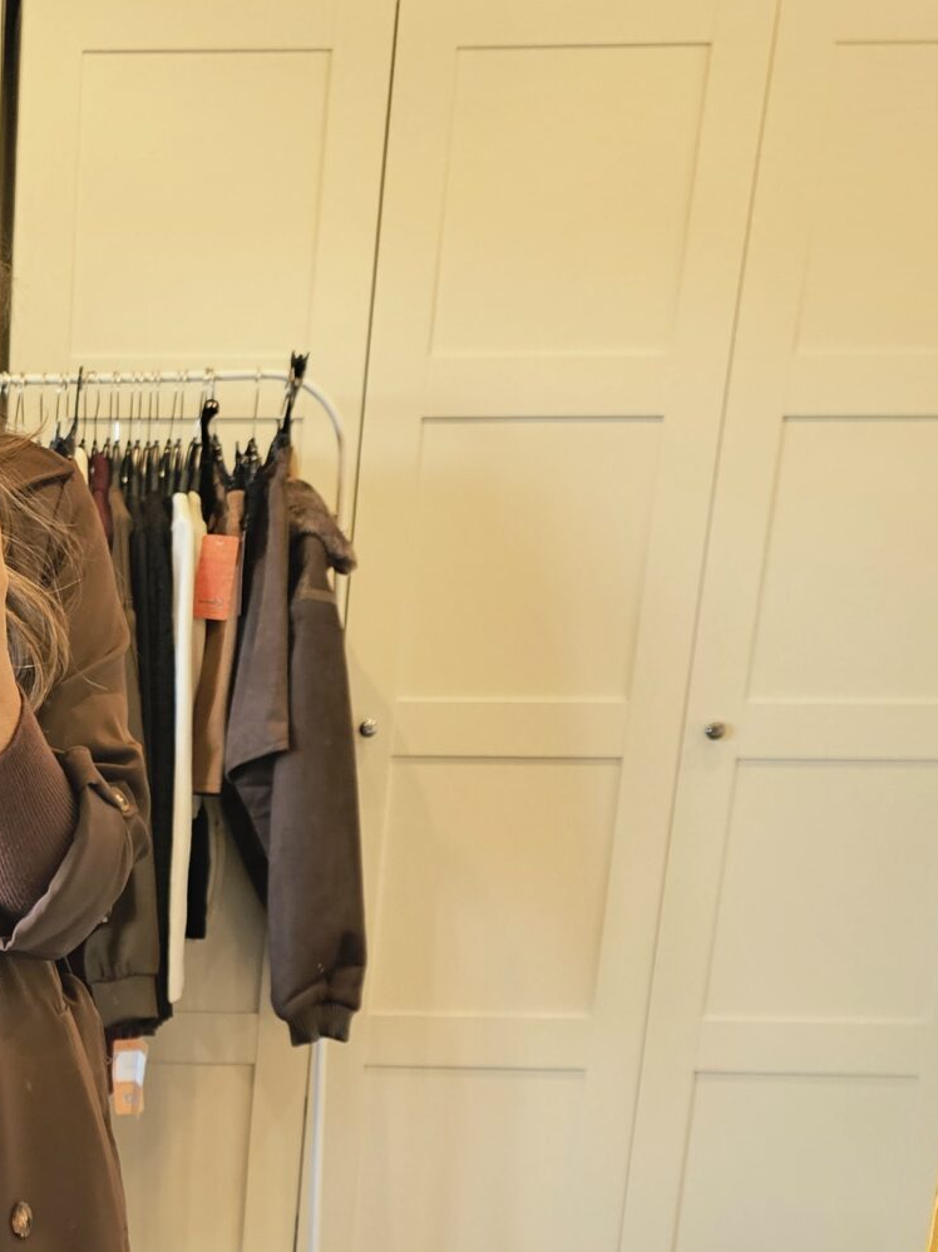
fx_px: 2133
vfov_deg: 31.1
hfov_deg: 22.7
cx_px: -198
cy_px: 1145
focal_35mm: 59
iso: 400
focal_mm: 6.3
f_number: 1.7
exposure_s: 1/200
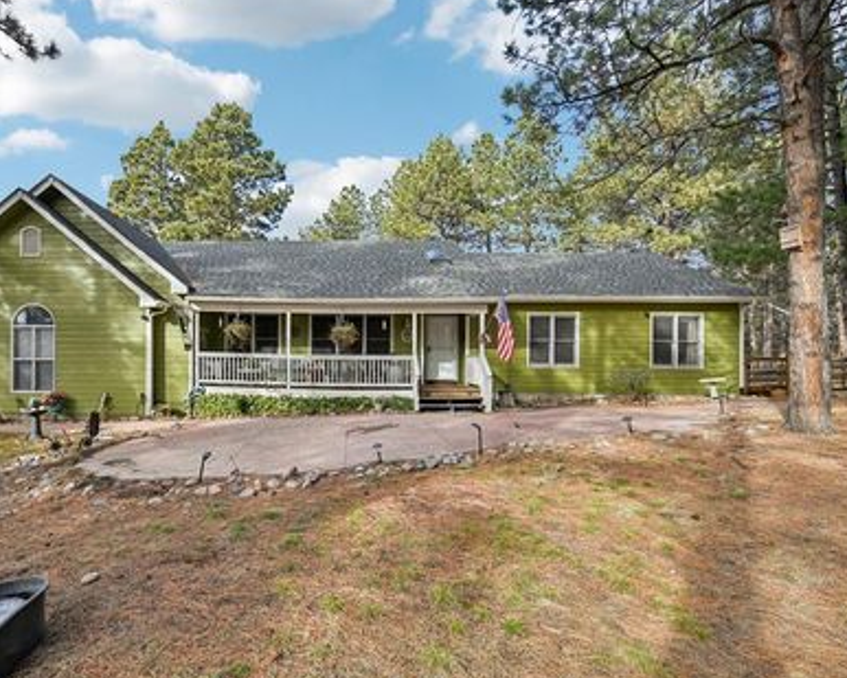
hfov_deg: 88.3
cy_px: 337
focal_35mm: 17
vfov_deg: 77.0
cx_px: 334
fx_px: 426
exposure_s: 1/80
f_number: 8
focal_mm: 14
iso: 64
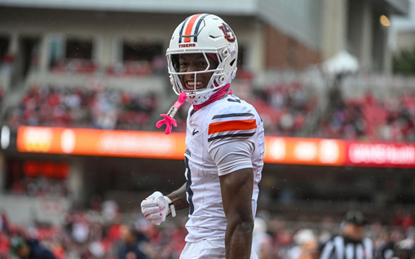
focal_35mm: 205
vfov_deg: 6.4
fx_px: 2318
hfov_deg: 10.2
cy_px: 138
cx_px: 207
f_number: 4
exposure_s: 1/1600
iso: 1600
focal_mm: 200
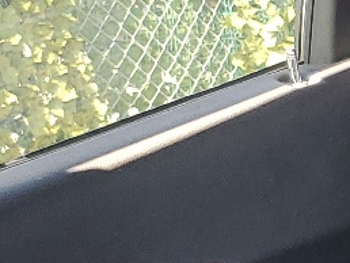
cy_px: 325
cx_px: 787
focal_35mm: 161
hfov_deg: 10.8
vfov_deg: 9.1
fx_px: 1629
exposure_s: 1/60.2
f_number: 1.5
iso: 52
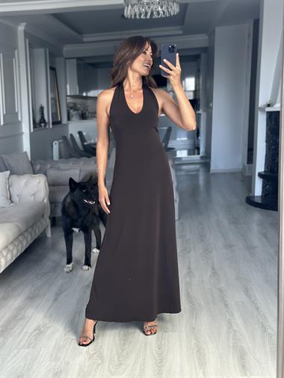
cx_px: 142
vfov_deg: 39.6
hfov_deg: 30.3
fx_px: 525
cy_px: 189
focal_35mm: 48
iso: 160
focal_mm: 6.86
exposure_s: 1/60
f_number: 1.78
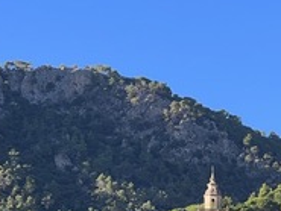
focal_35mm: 200
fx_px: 1625
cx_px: 196
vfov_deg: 7.4
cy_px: 255
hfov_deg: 9.9
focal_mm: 9
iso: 32
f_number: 2.8
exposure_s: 1/158
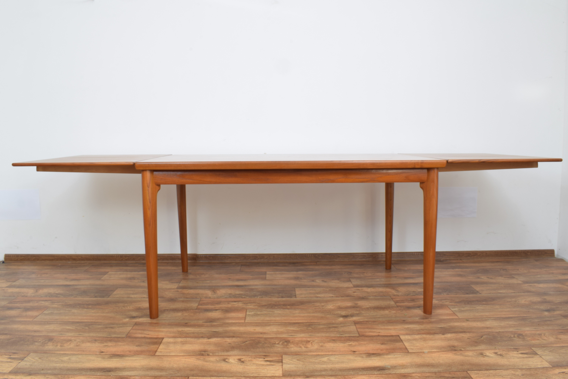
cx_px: 284
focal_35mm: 30
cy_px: 190
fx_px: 473
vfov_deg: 43.6
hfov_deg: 61.9
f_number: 22
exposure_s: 4
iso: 100
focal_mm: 20
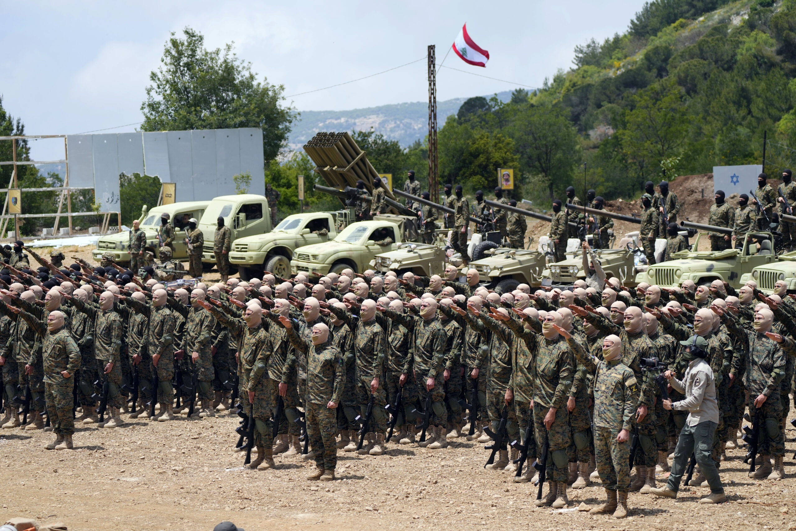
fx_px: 2454
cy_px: 266
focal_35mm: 111
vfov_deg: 12.3
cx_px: 398
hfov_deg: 18.4
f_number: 4.5
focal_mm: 111
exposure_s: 1/2000
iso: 400
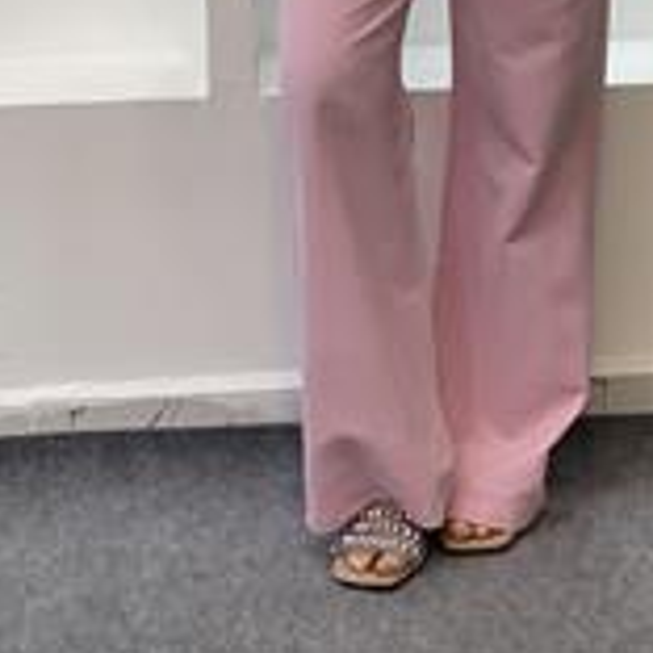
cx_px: 440
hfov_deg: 14.3
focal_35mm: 122
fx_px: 2604
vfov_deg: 13.7
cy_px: -199
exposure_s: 1/100
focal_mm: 6
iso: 80
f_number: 2
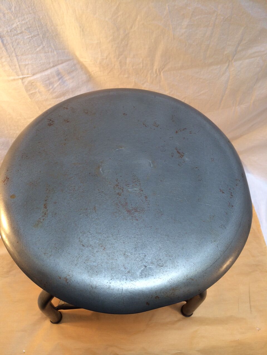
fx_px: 298
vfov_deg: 61.7
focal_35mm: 29
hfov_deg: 48.2
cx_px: 134
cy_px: 178
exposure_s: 1/50
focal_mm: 4.15
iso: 40
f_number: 2.2
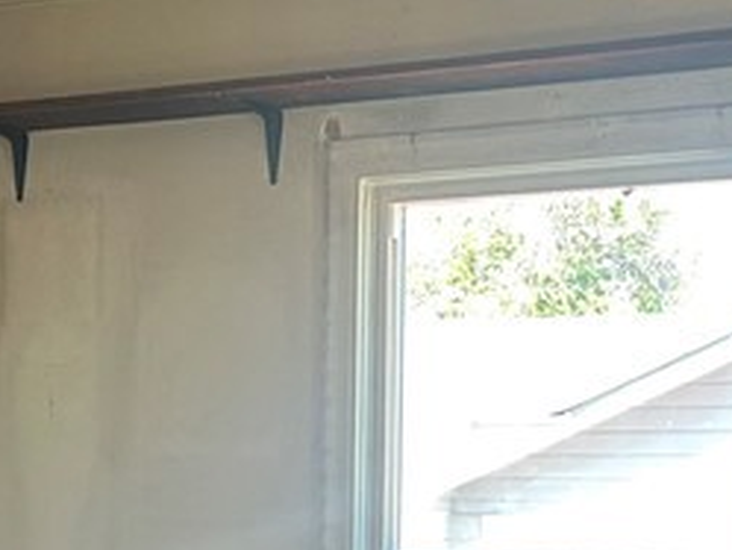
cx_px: 303
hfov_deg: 18.4
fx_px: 2264
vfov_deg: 13.6
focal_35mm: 107
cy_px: 609
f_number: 1.5
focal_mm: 5.7
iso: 100
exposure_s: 1/121
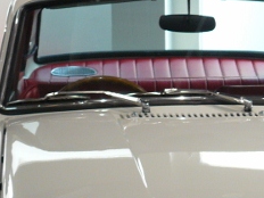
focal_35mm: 237
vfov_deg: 6.2
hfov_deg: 8.3
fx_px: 1807
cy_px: 241
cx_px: 231
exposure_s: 1/30
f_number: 3.2
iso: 160
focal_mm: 14.3
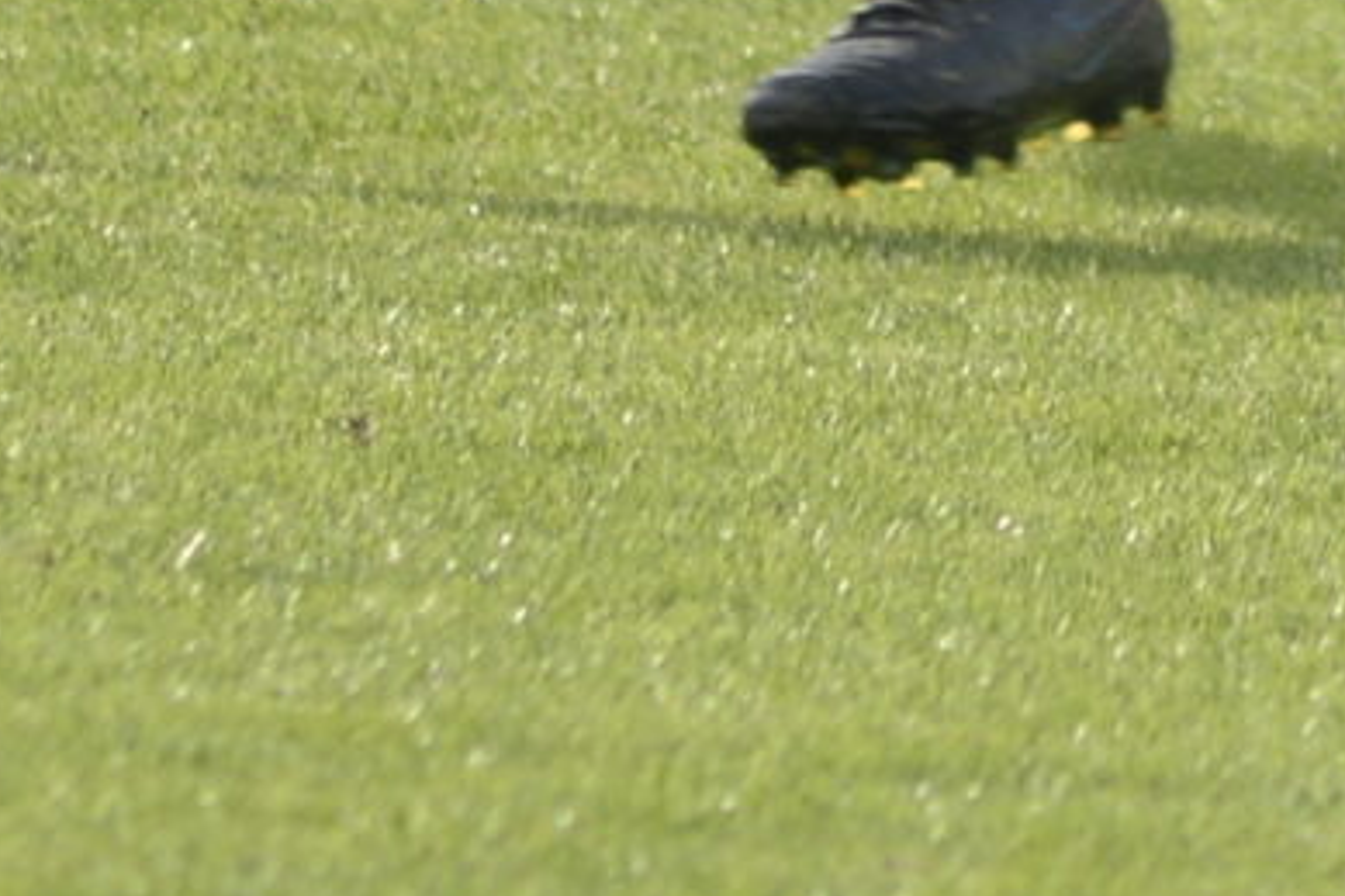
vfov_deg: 0.7
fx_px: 73679
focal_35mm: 1973
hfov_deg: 1.0
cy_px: -1565
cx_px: 1992
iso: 560
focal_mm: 300
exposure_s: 1/800
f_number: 5.6
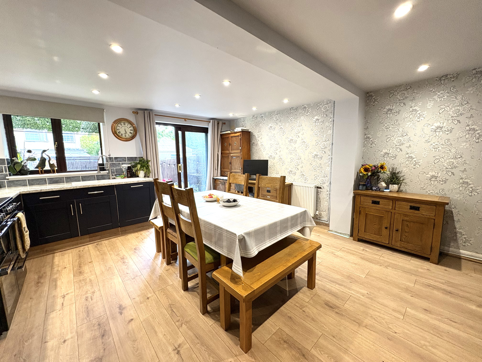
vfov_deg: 85.7
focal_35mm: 14
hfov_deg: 102.1
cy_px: 181
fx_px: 195
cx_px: 241
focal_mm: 2.22
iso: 200
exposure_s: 1/100
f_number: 2.2
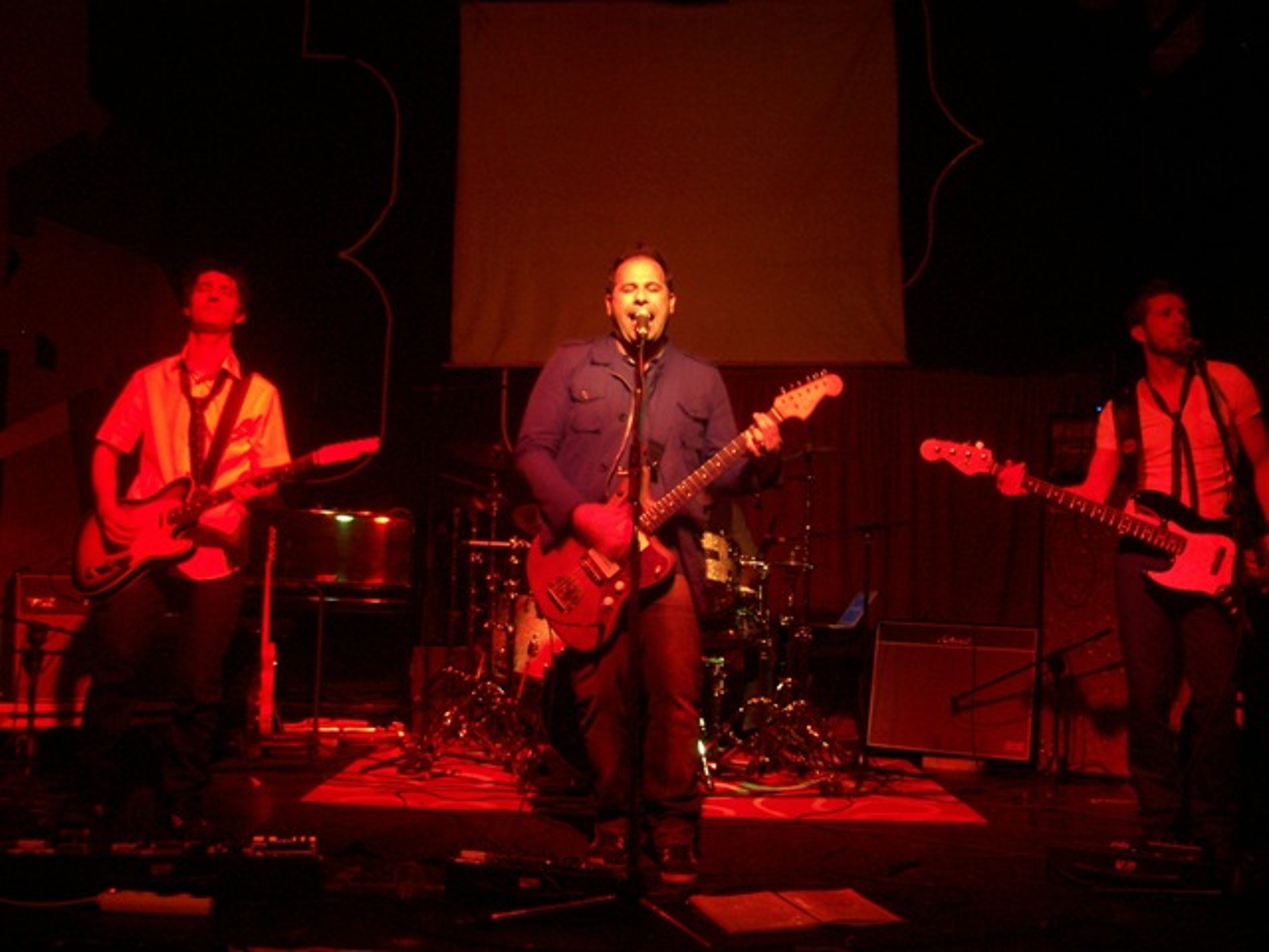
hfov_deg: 54.0
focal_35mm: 34
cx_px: 634
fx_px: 1246
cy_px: 476
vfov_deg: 41.8
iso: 160
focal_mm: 5.6
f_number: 2.7
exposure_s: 1/8
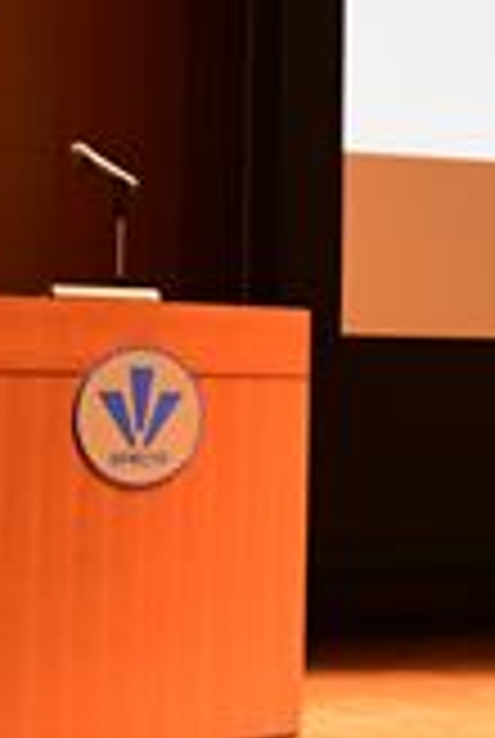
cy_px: 52
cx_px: 693
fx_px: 3183
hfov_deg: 8.7
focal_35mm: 155
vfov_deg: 13.1
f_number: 7.1
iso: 8000
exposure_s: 1/100
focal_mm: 34
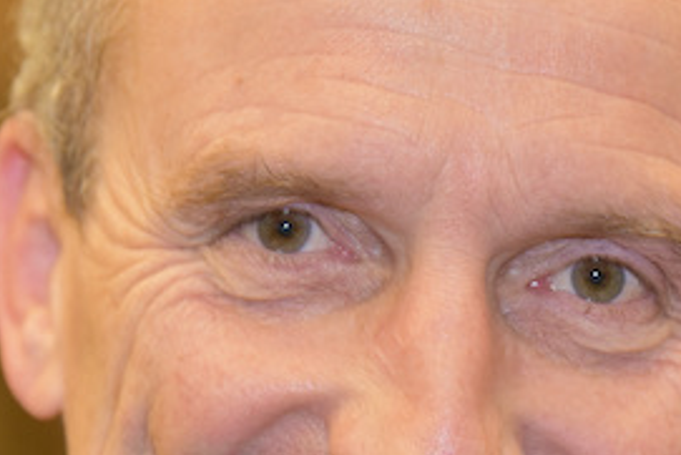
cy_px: 470
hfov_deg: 4.0
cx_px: 324
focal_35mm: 510
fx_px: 9652
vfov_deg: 2.7
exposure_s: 1/60
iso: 2000
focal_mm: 135
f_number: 2.8
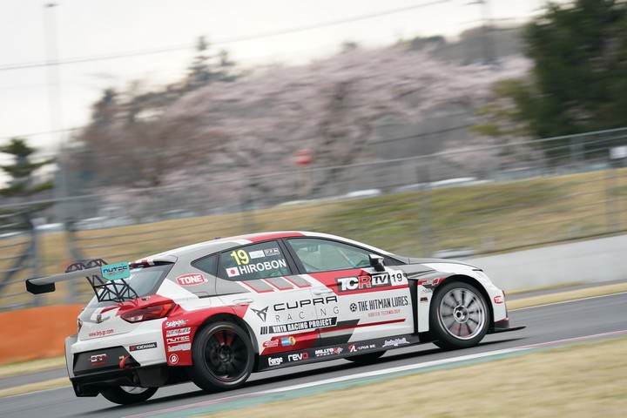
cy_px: 209
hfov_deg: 7.3
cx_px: 314
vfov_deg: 4.8
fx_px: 4946
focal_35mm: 284
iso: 400
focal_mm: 284
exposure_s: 1/200
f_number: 8
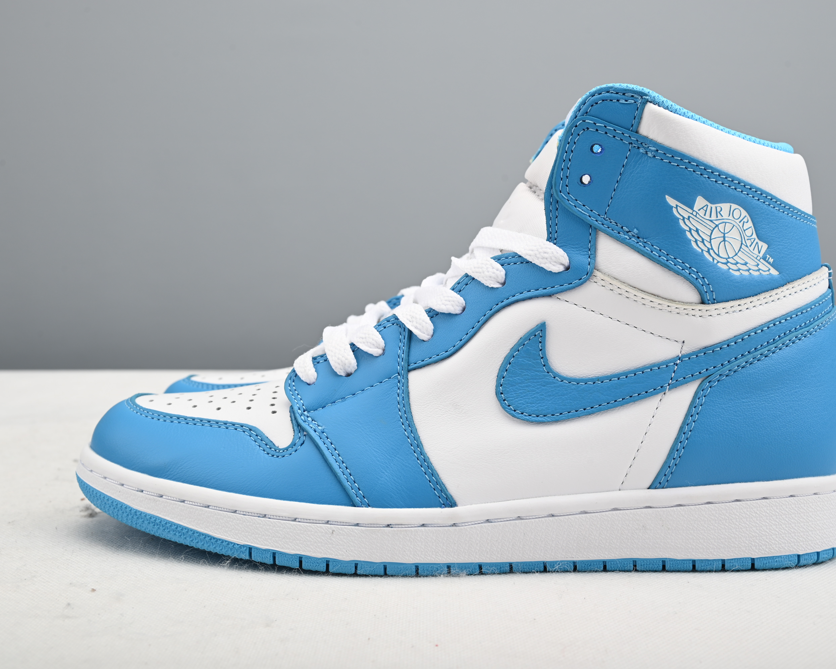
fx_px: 1064
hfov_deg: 42.8
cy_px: 336
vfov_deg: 34.9
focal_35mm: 43
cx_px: 467
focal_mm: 38
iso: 100
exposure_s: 1/200
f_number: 11
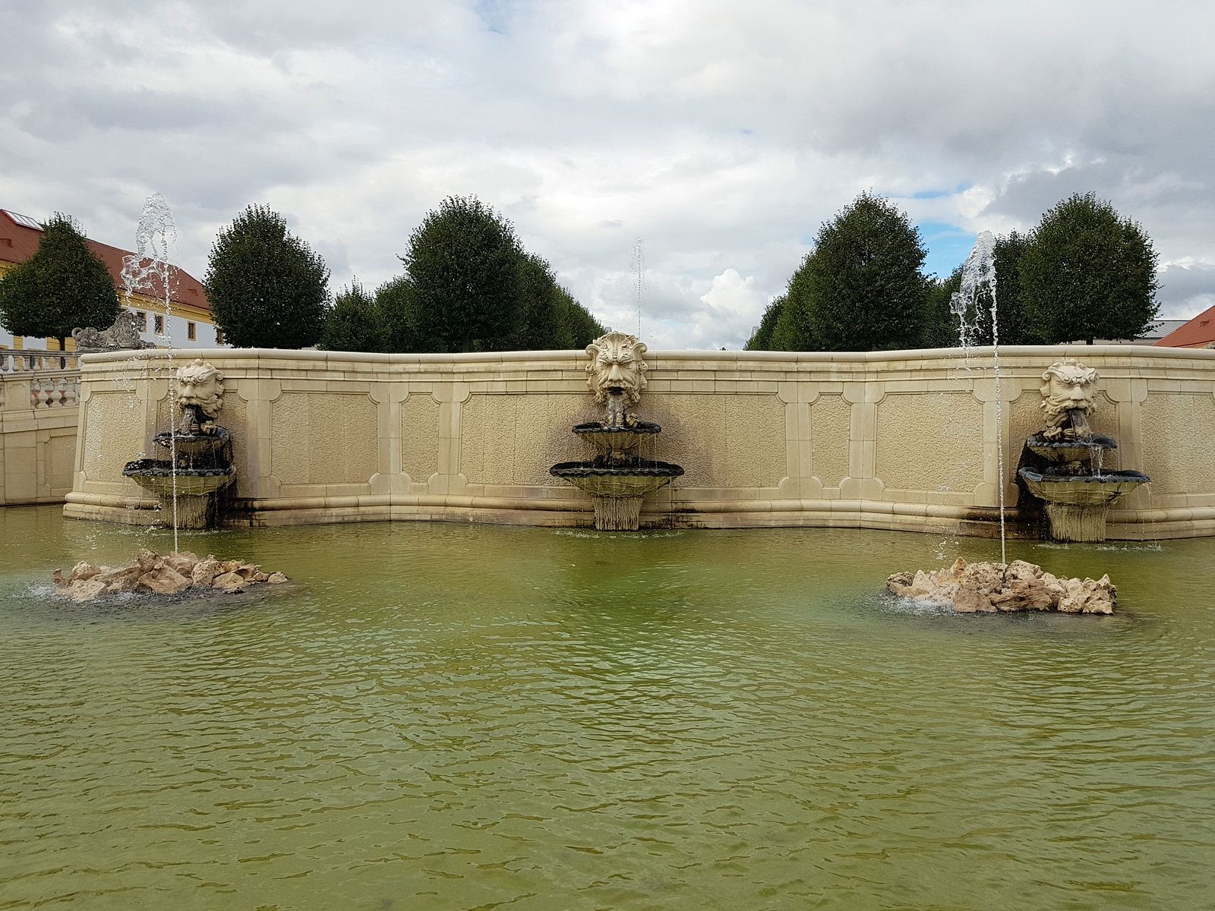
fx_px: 913
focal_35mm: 26
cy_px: 456
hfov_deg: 67.3
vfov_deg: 53.1
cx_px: 608
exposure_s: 1/2376
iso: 50
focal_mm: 4.2
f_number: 1.7
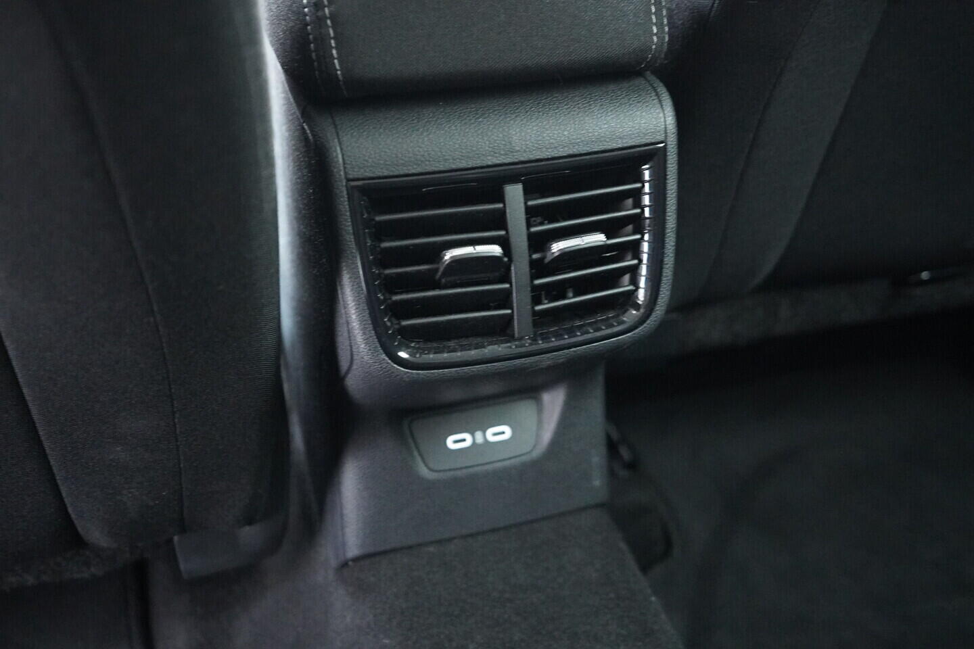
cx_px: 487
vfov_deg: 36.9
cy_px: 324
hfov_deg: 53.1
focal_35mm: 36
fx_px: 974
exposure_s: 1/30
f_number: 2.8
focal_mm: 24
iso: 6400
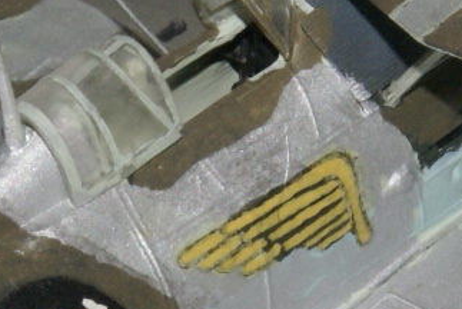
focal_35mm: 668
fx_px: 8580
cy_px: 216
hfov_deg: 3.1
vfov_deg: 2.1
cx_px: 152
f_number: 22
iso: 400
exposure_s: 1/125
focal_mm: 75
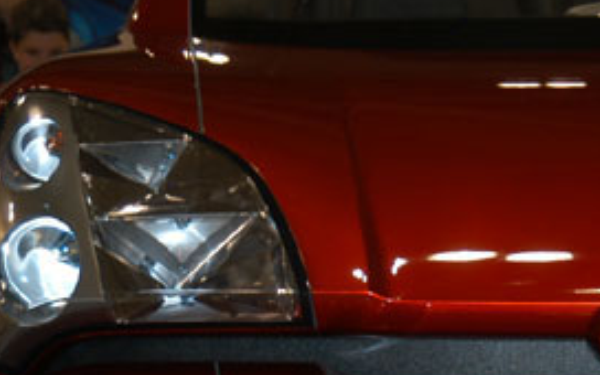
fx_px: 3107
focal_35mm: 190
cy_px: 302
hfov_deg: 10.9
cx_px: 597
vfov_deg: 6.9
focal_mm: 50
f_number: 5
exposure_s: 1/60
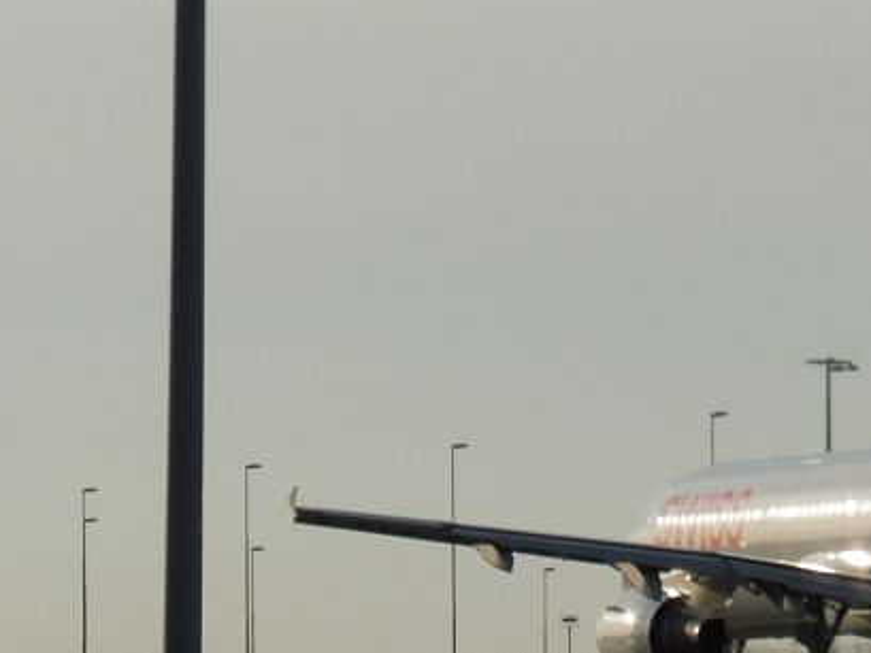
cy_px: 296
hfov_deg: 4.5
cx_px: 1005
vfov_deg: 3.4
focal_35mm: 441
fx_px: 11100
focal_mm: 31.3
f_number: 7.1
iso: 100
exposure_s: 1/640
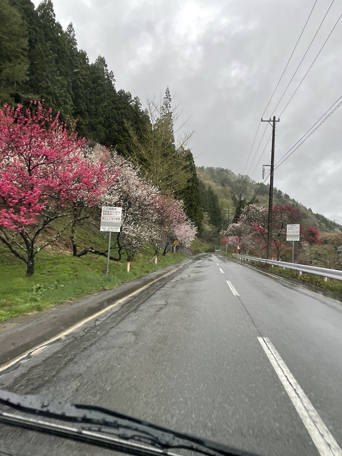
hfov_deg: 53.1
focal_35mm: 26
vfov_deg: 67.3
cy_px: 228
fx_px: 342
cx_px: 171
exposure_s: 1/121
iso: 40
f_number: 1.6
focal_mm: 4.2
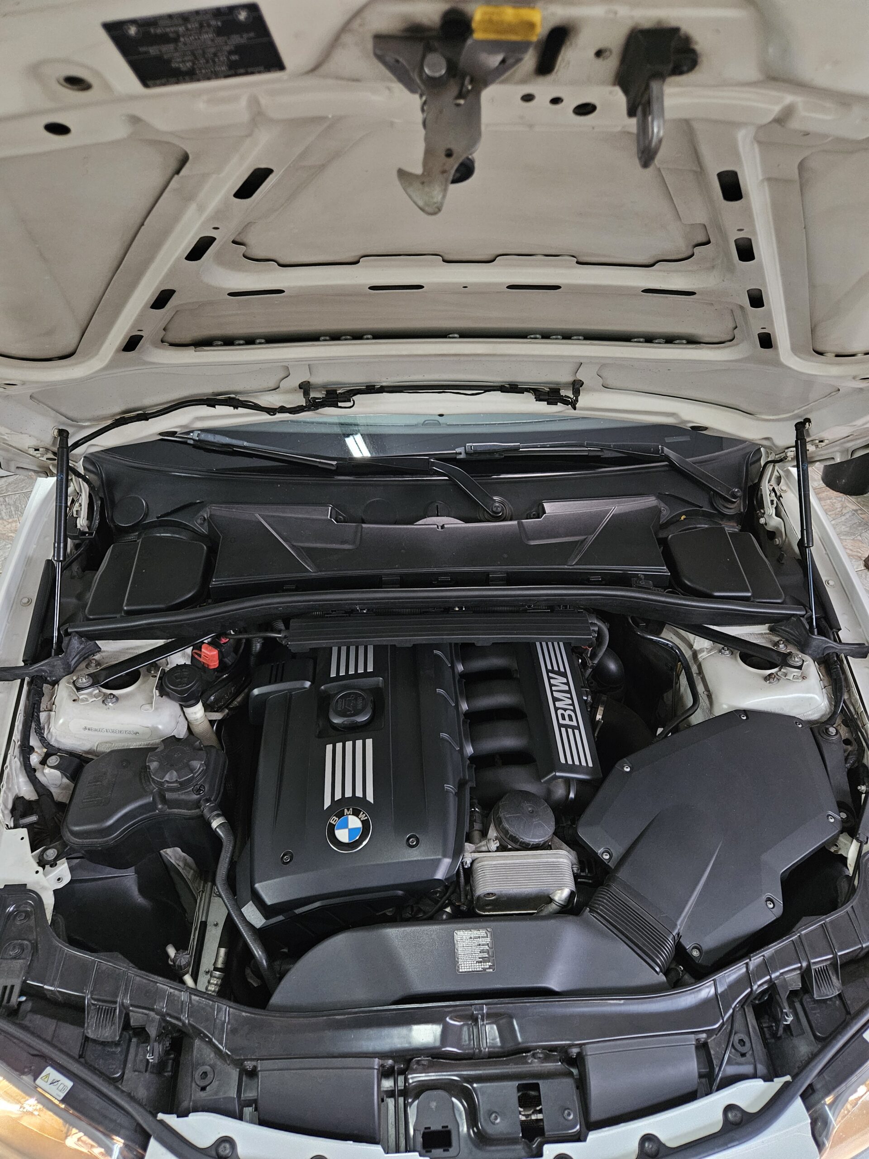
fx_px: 770
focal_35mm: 23
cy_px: 580
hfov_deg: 58.9
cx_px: 434
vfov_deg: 73.9
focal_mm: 5.4
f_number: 1.8
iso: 640
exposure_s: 1/60
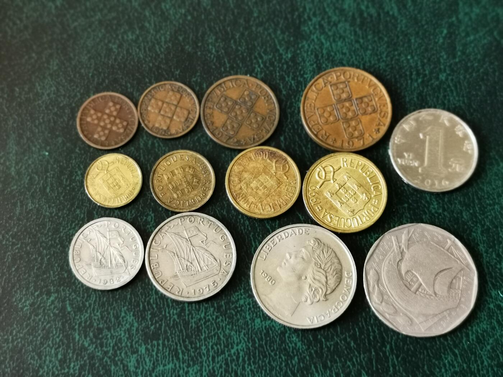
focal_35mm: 54
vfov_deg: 27.0
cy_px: 188
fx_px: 785
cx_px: 252
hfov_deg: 35.5
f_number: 4
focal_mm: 5.56
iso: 250
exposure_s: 1/100
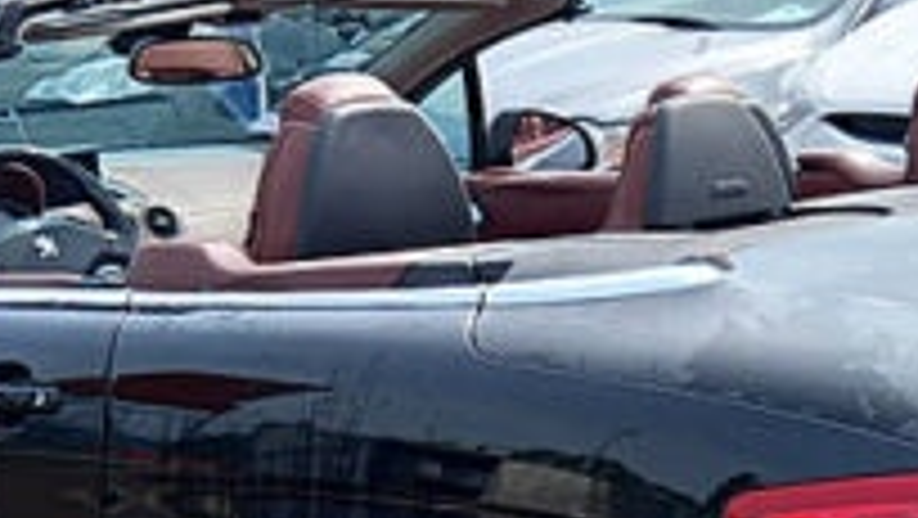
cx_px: 657
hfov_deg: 19.9
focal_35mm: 107
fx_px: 2606
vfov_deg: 11.1
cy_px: 640
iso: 25
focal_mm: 4.6
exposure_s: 1/353
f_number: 2
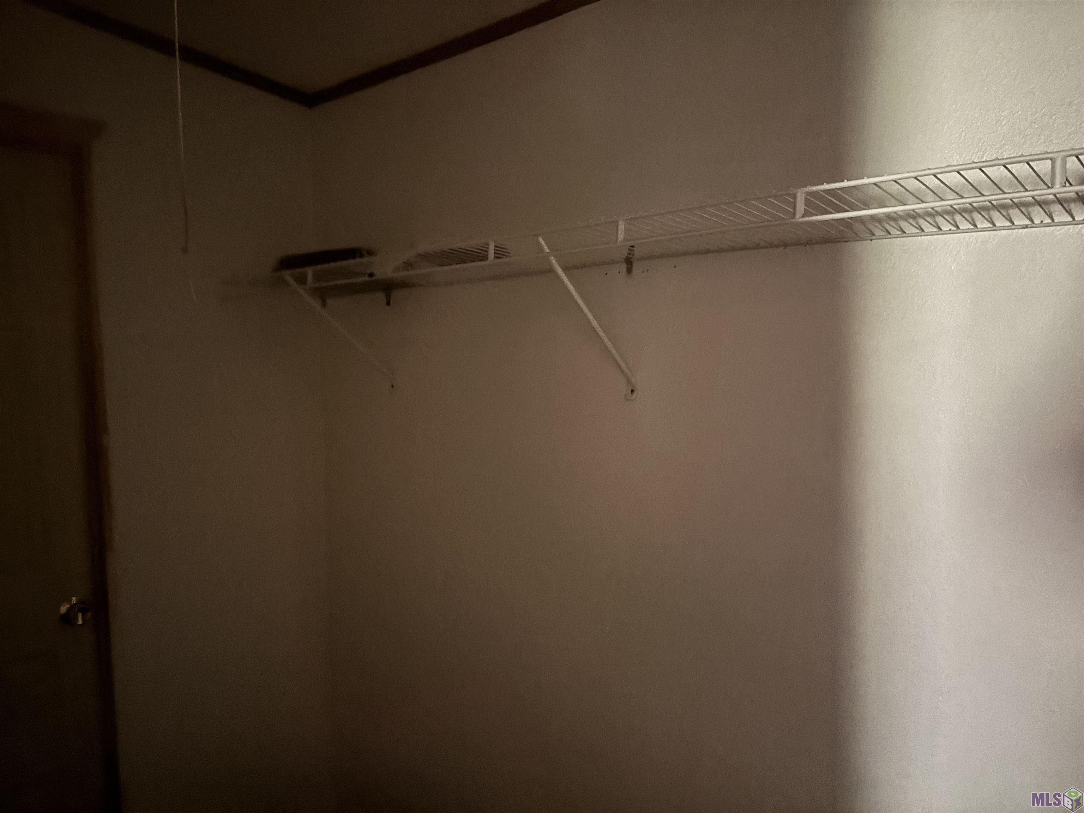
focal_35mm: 26
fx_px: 814
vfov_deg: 53.1
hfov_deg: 67.3
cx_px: 542
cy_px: 406
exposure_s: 1/9
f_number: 1.6
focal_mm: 5.96
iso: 1600
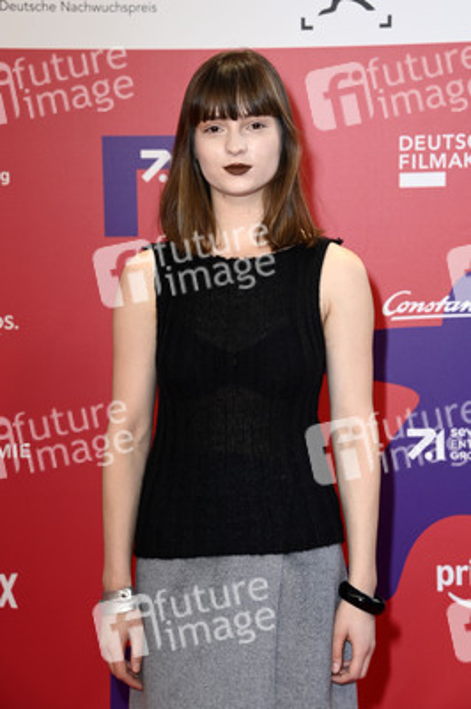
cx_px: 236
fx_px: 1926
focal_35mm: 98
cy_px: 354
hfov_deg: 13.9
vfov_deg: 20.8
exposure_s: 1/250
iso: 640
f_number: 6.3
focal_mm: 98
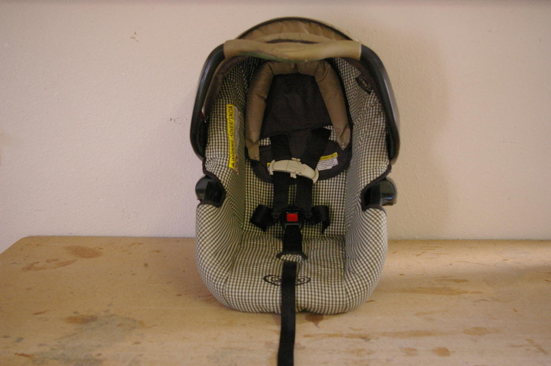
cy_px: 183
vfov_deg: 27.2
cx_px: 276
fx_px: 757
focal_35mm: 50
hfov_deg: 40.0
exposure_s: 1/90
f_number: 4.5
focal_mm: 33
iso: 1600
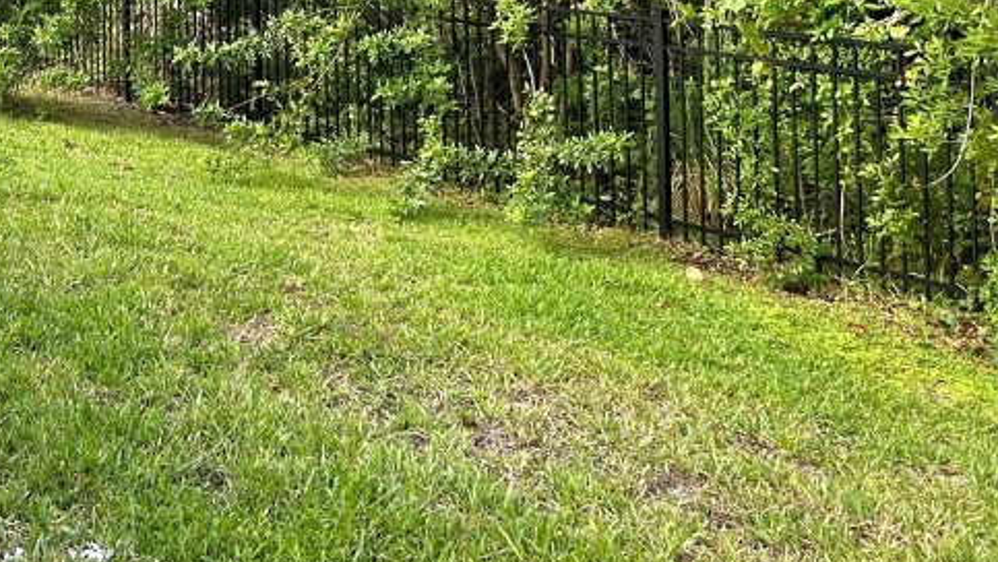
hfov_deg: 32.6
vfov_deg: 18.3
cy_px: -221
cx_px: 41
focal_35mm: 60
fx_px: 1588
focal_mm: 5.7
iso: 50
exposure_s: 1/797
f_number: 1.5
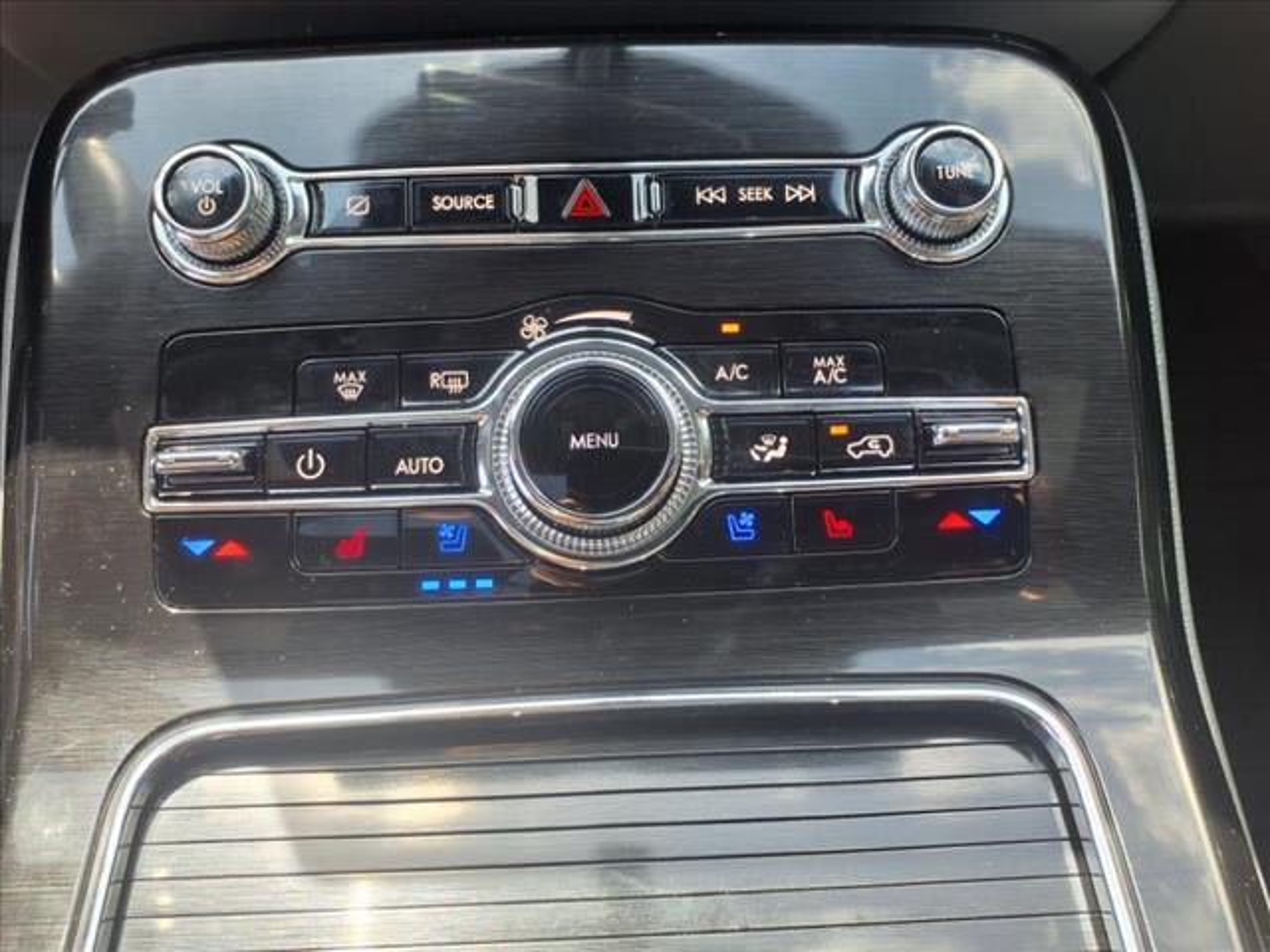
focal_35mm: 27
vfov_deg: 51.4
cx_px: 635
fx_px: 991
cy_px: 476
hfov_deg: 65.3
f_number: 1.9
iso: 40
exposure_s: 1/139
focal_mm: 3.58
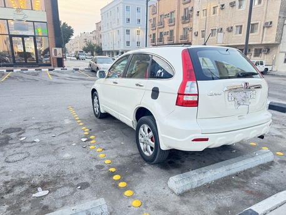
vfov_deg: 56.8
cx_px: 143
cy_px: 108
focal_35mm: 24
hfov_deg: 71.6
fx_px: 198
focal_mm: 6.76
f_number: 1.78
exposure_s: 1/60
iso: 320
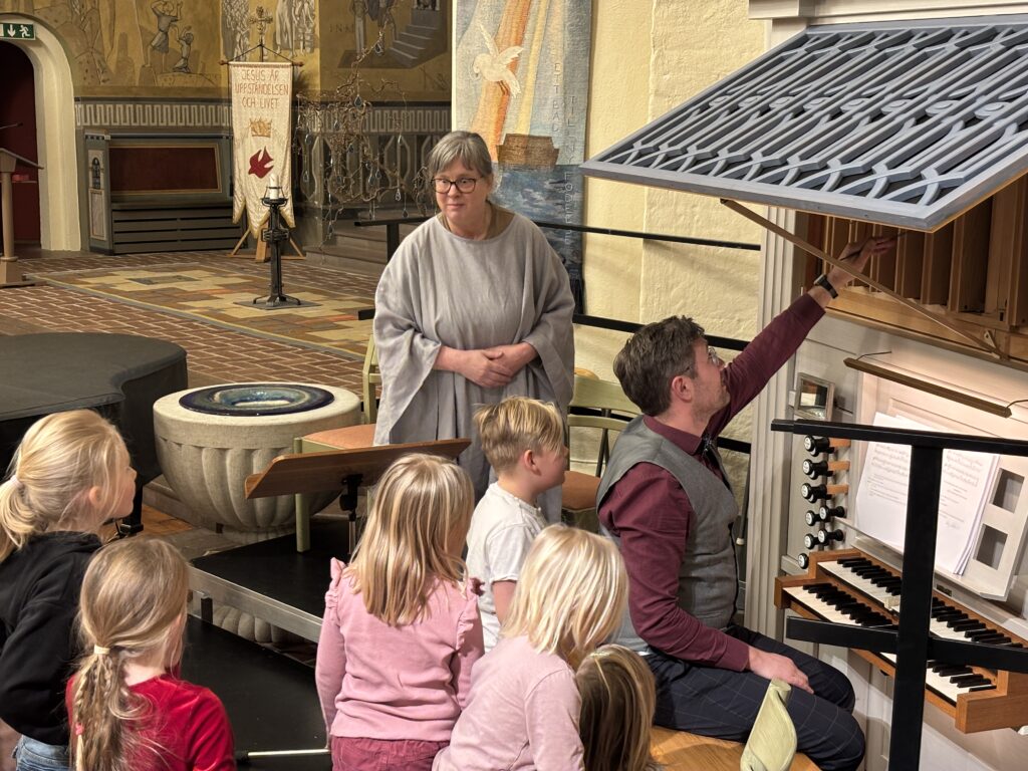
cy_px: 386
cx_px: 514
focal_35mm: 52
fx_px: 1544
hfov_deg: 36.8
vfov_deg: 28.0
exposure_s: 1/33
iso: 200
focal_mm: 5.96
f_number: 1.6
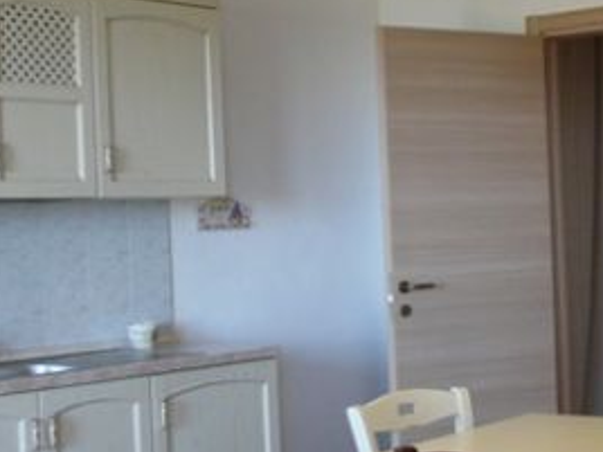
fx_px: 1132
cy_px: 274
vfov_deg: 22.5
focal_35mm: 65
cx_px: 477
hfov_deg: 29.2
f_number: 2.8
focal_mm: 4.6
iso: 160
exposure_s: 1/30
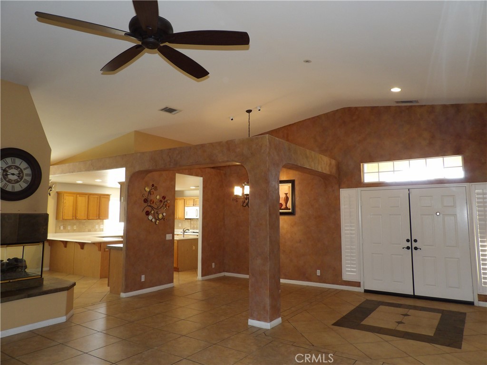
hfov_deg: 71.6
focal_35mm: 24
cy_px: 182
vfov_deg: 56.8
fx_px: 338
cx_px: 244
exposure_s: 1/33
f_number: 3.2
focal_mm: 4.3
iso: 200
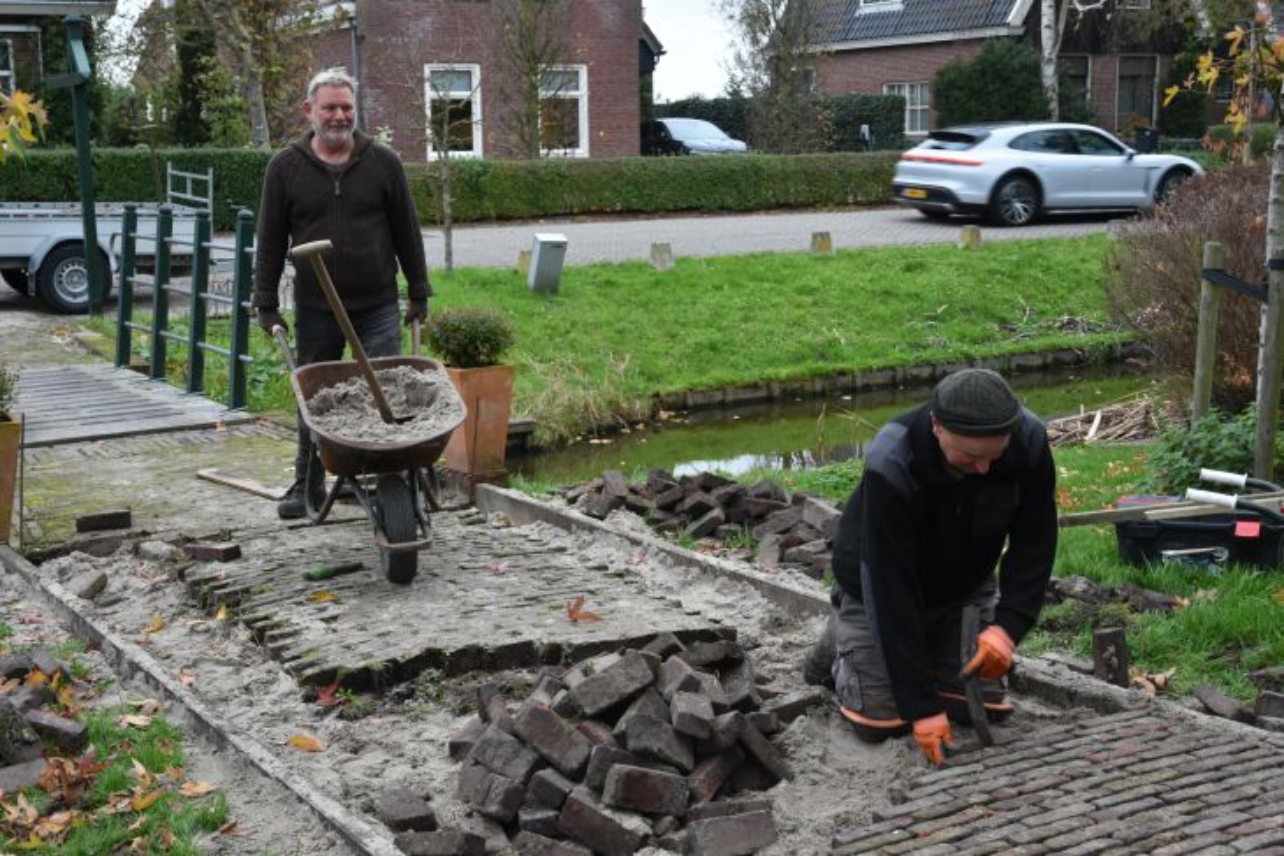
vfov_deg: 29.0
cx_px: 642
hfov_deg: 42.3
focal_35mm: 46
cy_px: 428
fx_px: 1659
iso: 800
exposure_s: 1/100
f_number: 5
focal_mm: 31
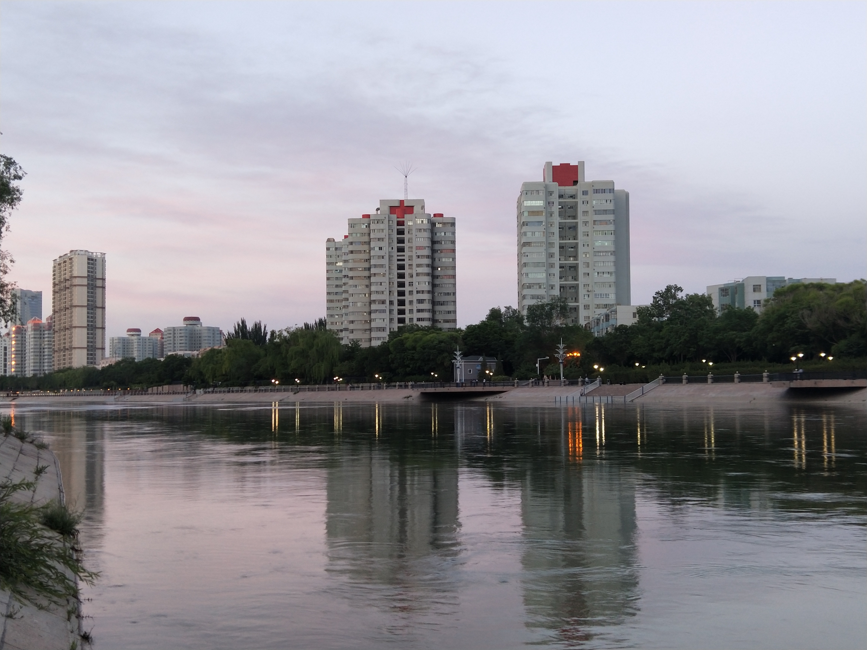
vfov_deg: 54.9
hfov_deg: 69.4
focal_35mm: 25
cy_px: 325
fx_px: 626
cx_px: 434
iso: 68
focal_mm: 4.27
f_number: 1.7
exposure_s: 1/50
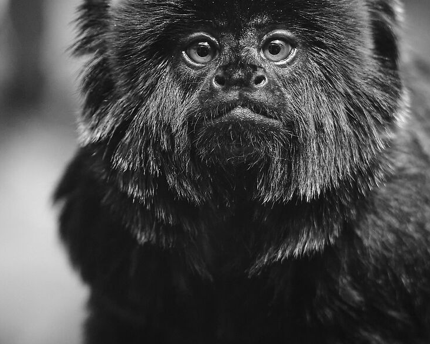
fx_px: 5306
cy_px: 195
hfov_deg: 4.6
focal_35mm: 417
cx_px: 263
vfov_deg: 3.7
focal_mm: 90
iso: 1600
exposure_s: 1/85
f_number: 2
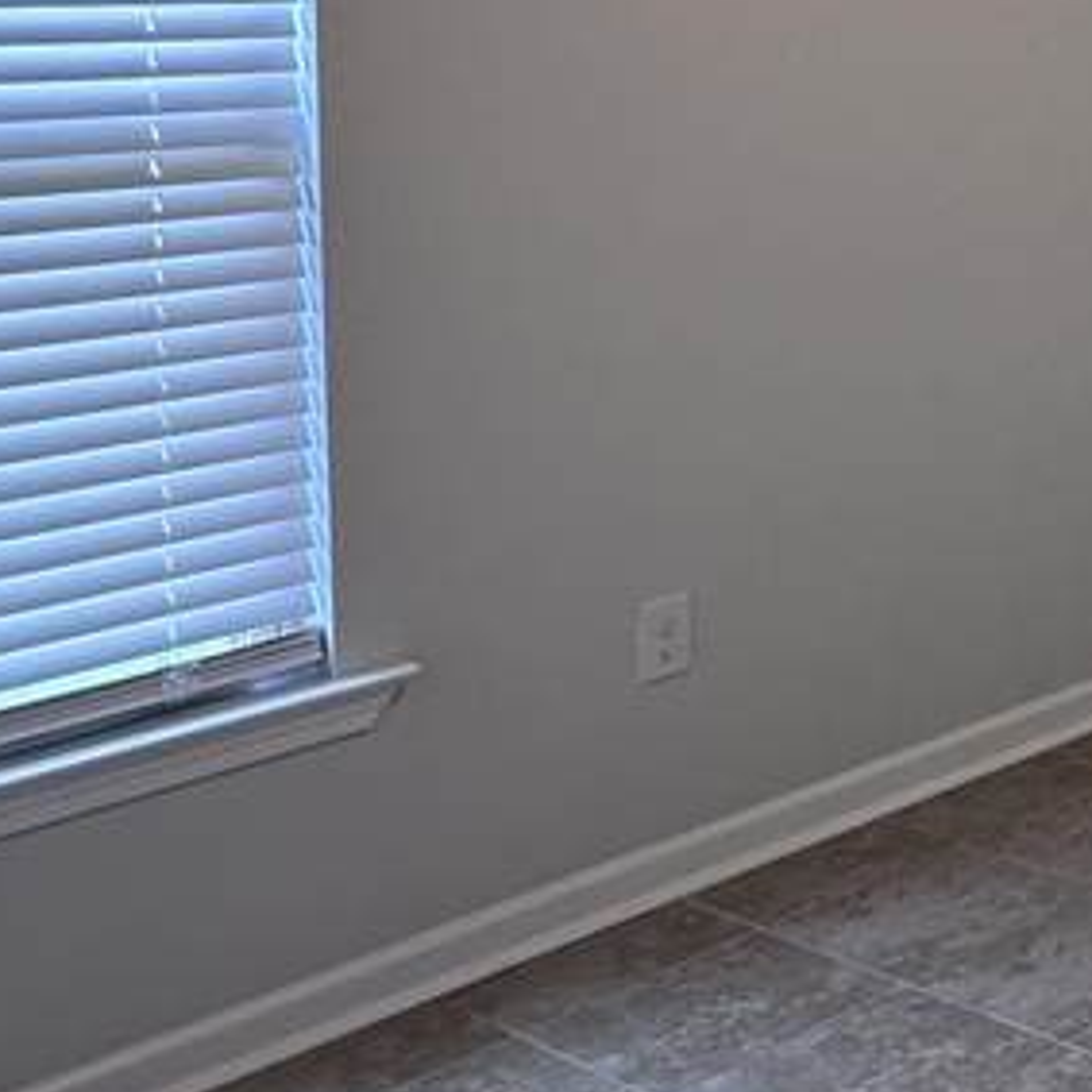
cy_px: 31
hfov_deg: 21.6
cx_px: 1891
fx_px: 1999
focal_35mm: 56
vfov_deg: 28.8
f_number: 2.2
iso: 160
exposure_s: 1/120
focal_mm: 2.22
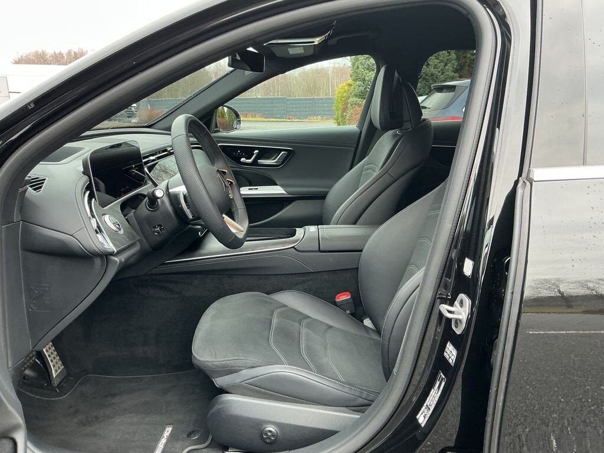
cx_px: 302
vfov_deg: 48.2
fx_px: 506
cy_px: 226
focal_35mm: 29
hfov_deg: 61.7
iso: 64
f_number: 1.8
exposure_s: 1/60
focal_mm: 3
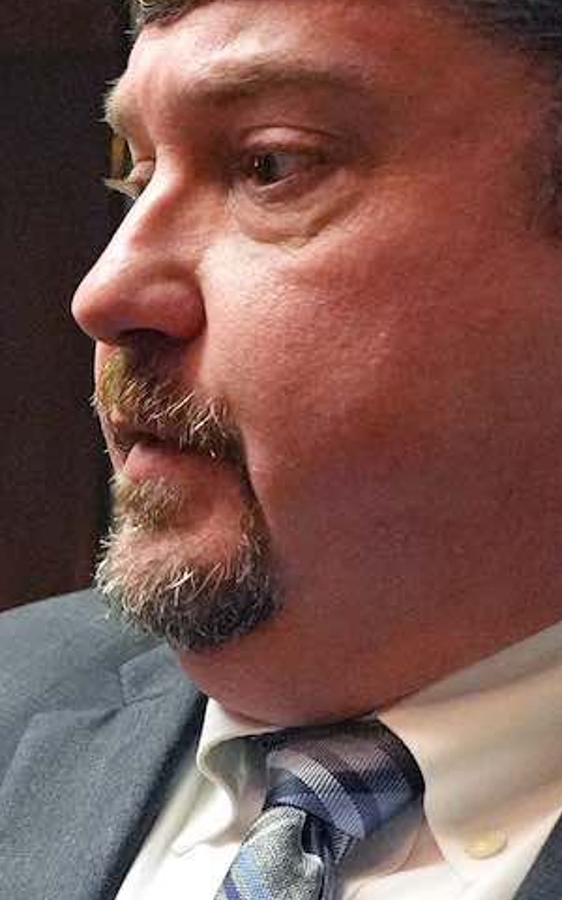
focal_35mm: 68
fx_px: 1666
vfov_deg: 28.8
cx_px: -525
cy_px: 835
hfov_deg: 15.6
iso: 6400
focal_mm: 16
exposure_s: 1/200
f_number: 4
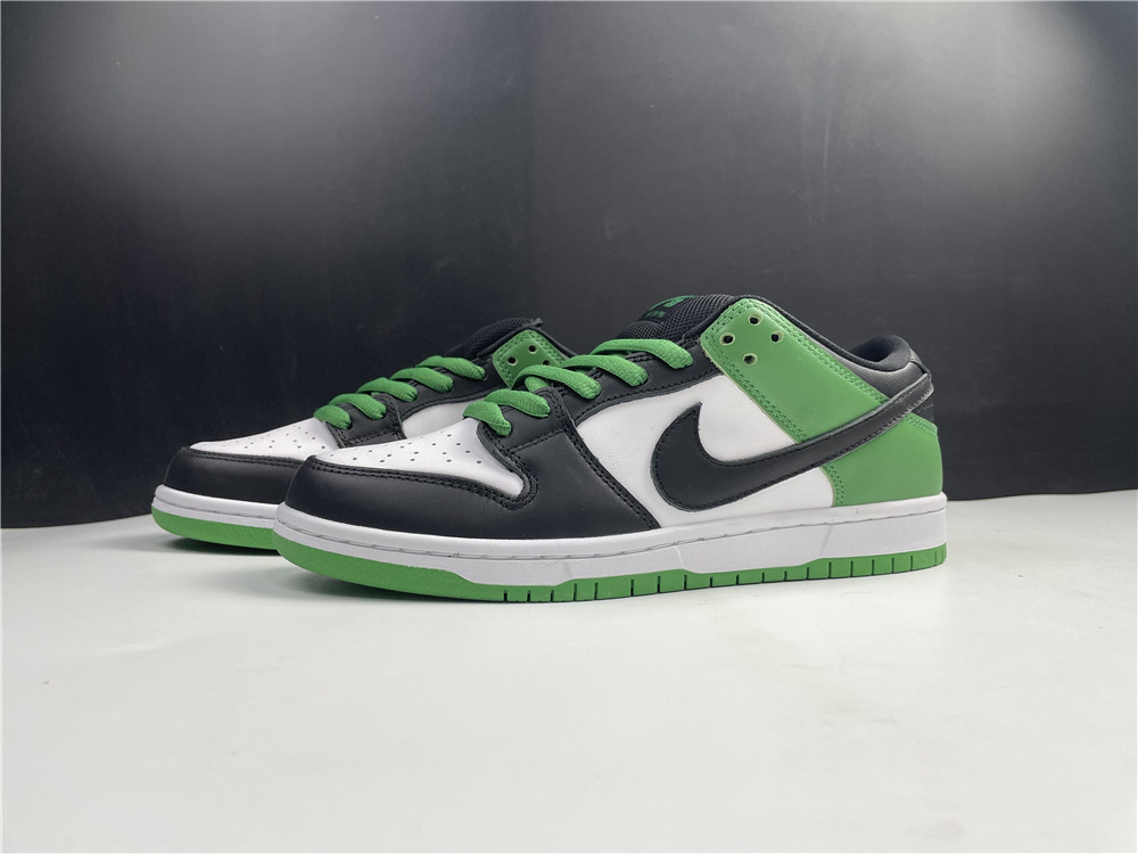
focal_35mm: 26
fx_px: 855
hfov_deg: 67.3
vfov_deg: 53.1
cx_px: 569
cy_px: 427
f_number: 1.6
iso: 64
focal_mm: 4.2
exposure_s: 1/121
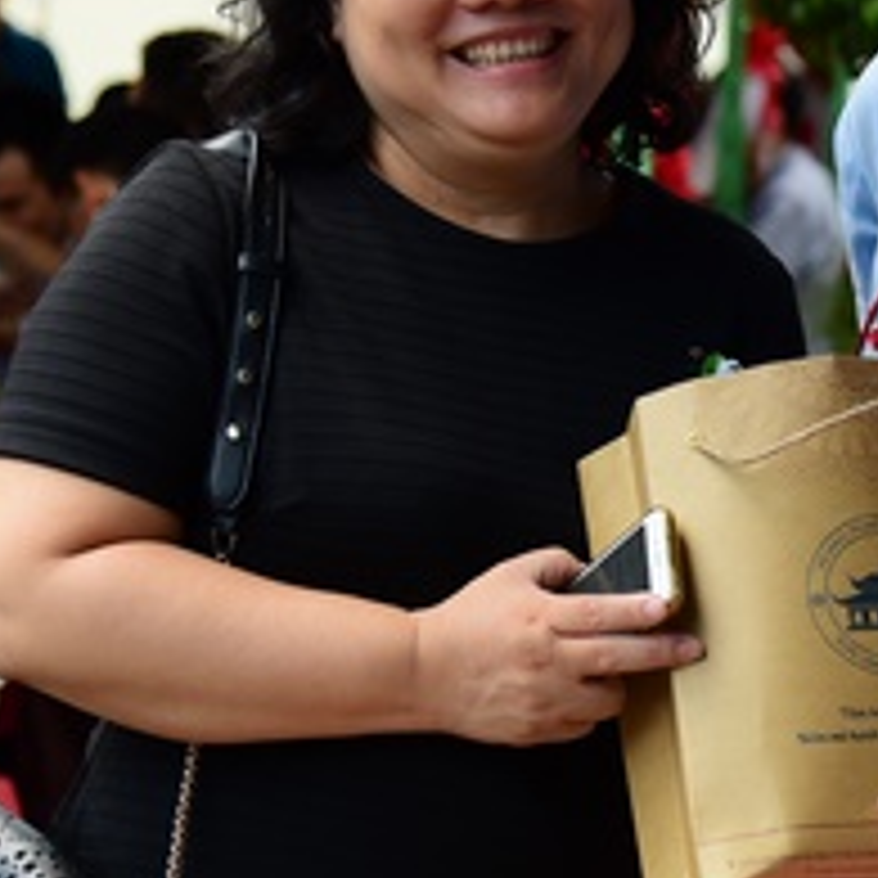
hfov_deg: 9.8
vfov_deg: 9.9
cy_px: 356
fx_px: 5051
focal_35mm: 176
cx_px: 1018
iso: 320
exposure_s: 1/320
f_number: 4
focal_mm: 62
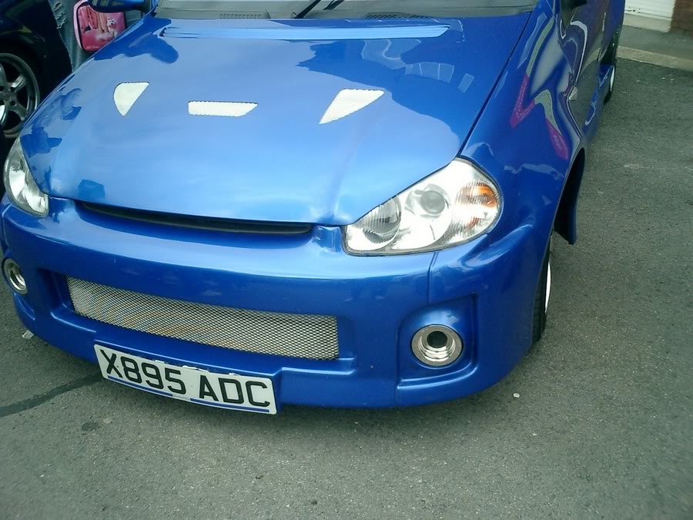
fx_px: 721
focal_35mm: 36
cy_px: 260
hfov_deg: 51.4
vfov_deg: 39.7
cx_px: 346
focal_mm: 7.5
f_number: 3.2
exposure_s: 1/250
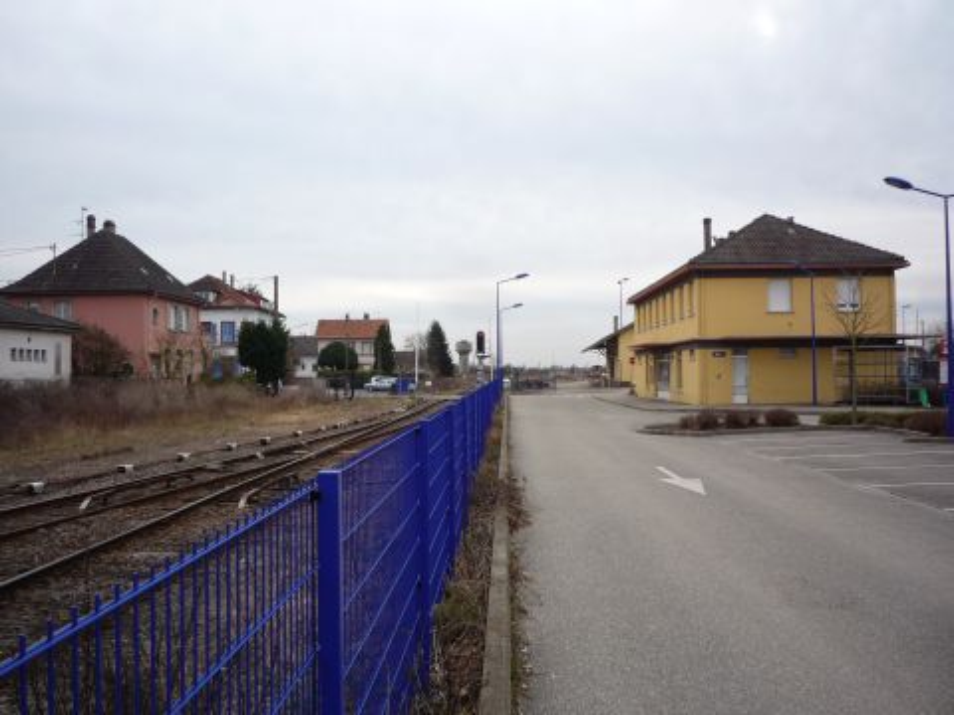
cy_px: 358
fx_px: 882
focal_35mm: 32
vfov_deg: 44.2
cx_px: 477
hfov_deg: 56.8
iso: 100
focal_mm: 5.2
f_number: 4
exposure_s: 1/200
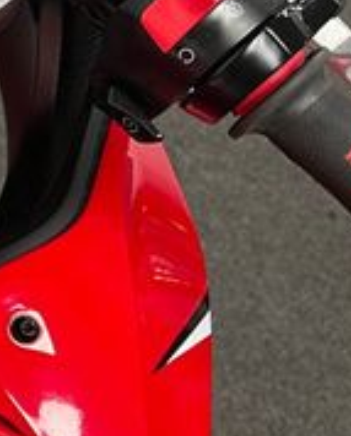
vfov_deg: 20.5
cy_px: 37
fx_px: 1179
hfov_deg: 14.4
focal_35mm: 91
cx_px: -324
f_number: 1.6
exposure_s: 1/50
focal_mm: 5.1
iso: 160
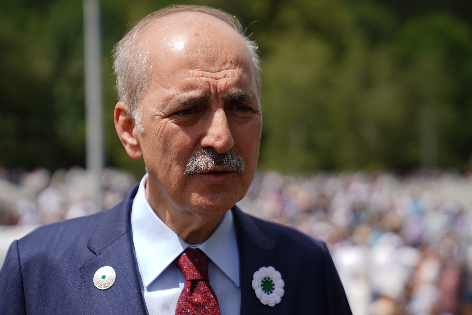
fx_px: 1009
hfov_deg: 26.3
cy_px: 161
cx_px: 254
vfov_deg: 17.7
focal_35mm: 77
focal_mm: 70
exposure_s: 1/2000
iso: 80
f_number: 2.8
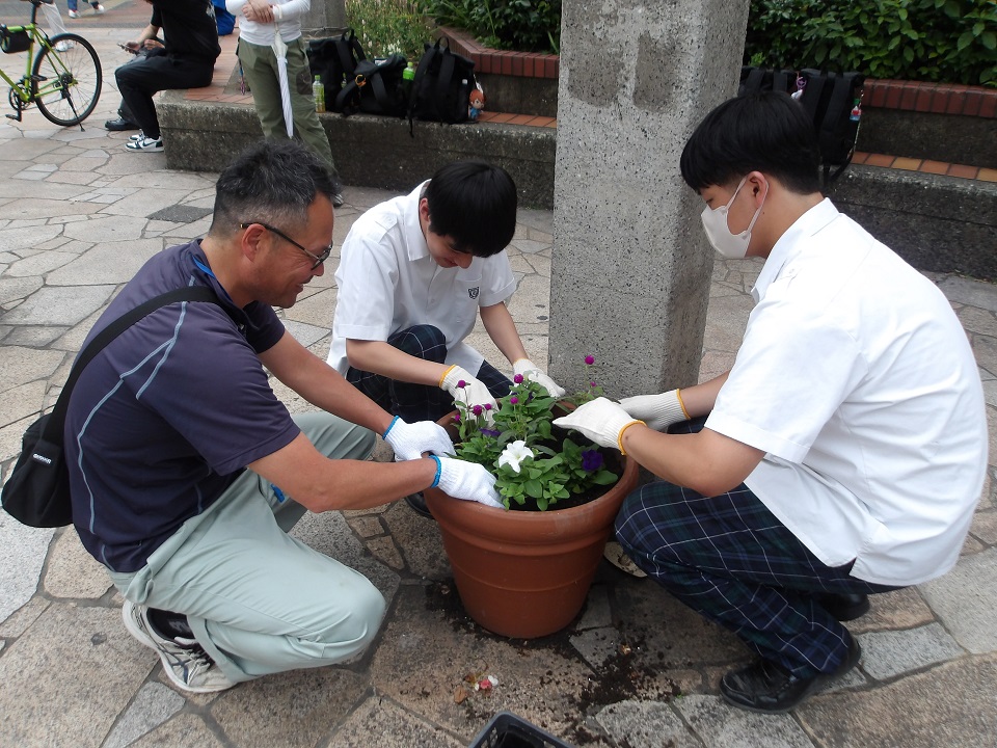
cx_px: 498
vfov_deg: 51.4
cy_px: 374
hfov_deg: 65.3
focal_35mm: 27
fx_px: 778
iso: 100
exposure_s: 1/357
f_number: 3
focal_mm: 4.9
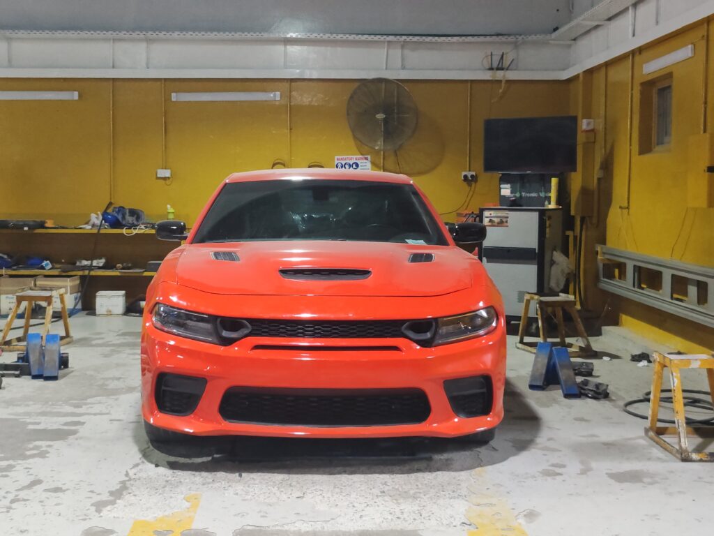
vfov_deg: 27.0
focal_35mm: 54
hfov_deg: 35.5
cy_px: 268
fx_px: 1114
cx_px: 357
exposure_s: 1/100
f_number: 1.9
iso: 1600
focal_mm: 6.12
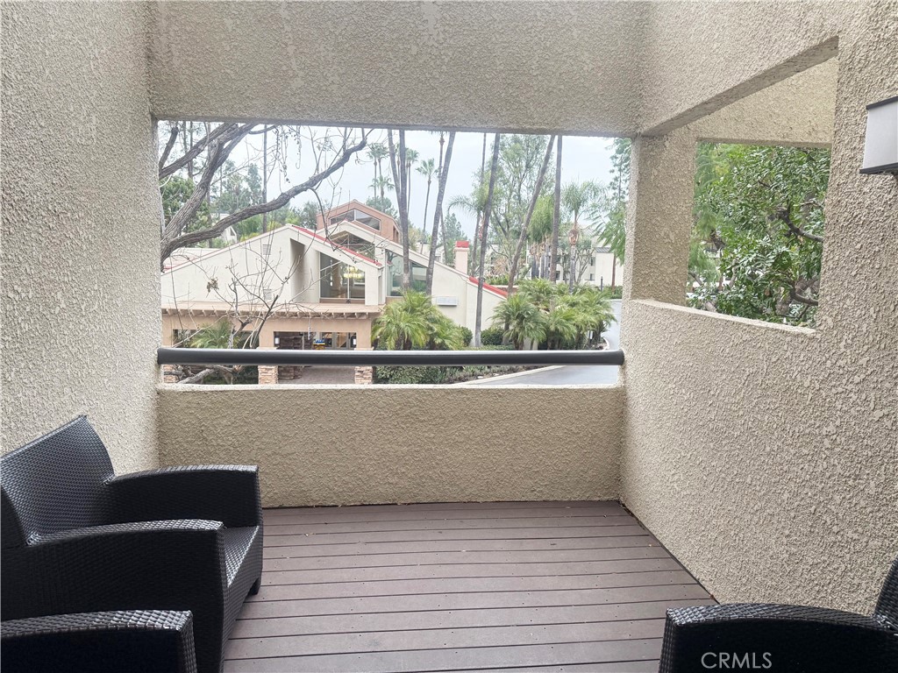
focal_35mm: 24
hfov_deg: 71.6
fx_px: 623
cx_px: 449
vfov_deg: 56.8
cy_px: 336
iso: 200
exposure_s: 1/121
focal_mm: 6.76
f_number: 1.78
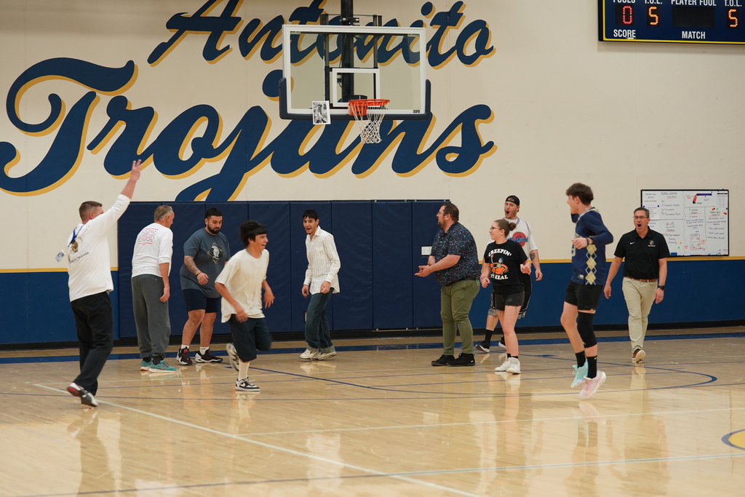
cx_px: 372
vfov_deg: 13.6
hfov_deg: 20.2
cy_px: 248
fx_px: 2090
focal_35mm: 101
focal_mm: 101
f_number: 4
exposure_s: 1/160
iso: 1600
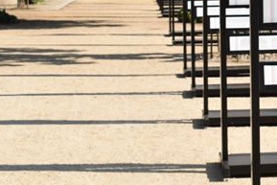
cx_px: 449
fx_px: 1309
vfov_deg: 8.0
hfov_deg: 11.5
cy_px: -64
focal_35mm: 170
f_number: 8
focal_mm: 32
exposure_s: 1/250
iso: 100
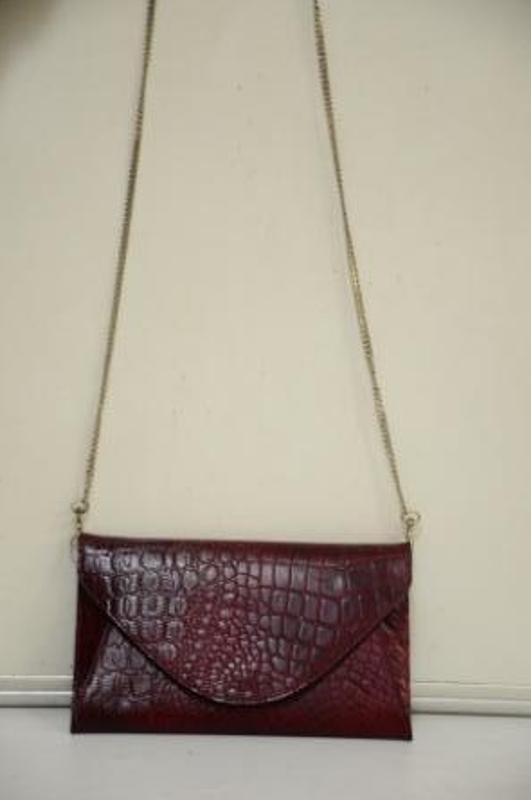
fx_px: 2683
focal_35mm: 121
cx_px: 266
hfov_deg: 11.3
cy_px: 400
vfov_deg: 16.9
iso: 1000
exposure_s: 1/60
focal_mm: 80
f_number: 5.6
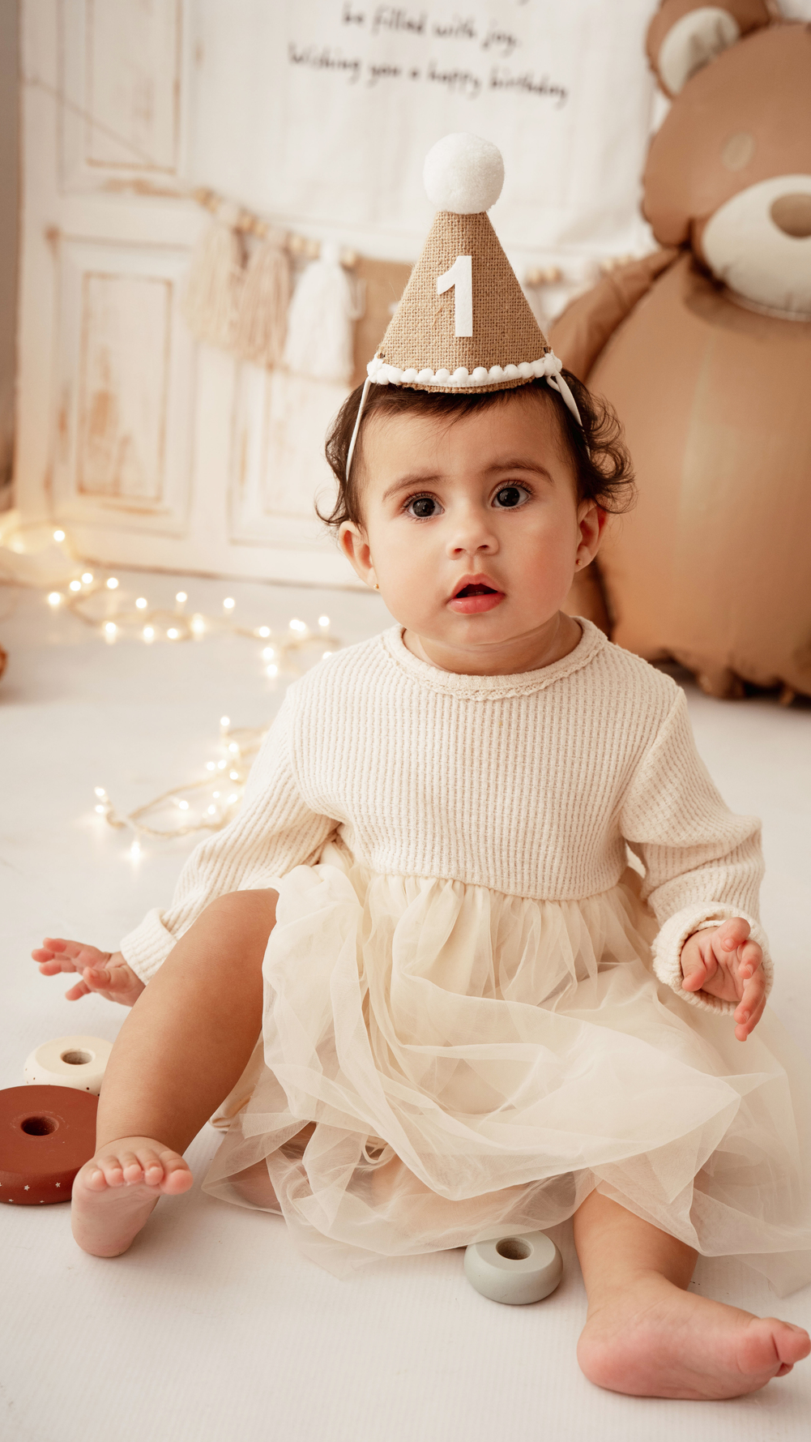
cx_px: 469
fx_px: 2026
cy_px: 722
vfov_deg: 39.2
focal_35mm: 53
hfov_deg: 22.6
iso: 640
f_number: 4.5
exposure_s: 1/160
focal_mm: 50
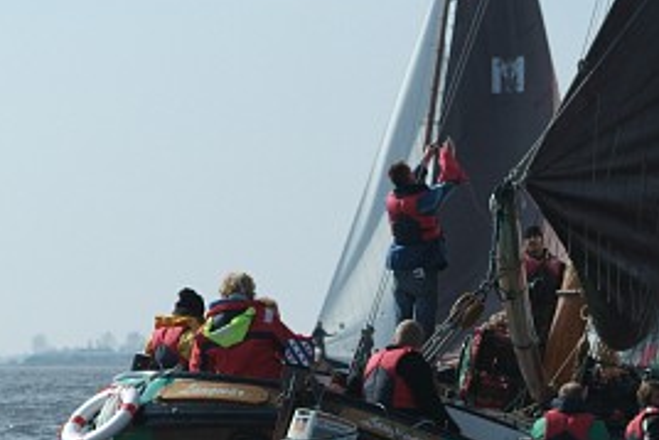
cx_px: 374
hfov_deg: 8.0
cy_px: 345
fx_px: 4707
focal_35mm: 257
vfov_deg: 5.4
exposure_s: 1/1000
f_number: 9.5
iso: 400
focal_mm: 102
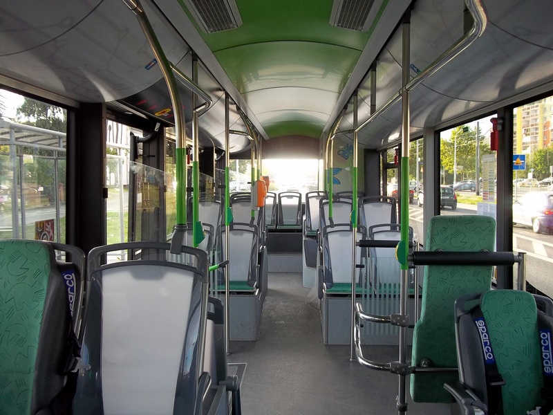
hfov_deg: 56.8
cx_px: 276
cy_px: 208
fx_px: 511
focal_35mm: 32
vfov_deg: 44.2
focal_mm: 5.7
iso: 80
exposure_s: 1/60
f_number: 2.9
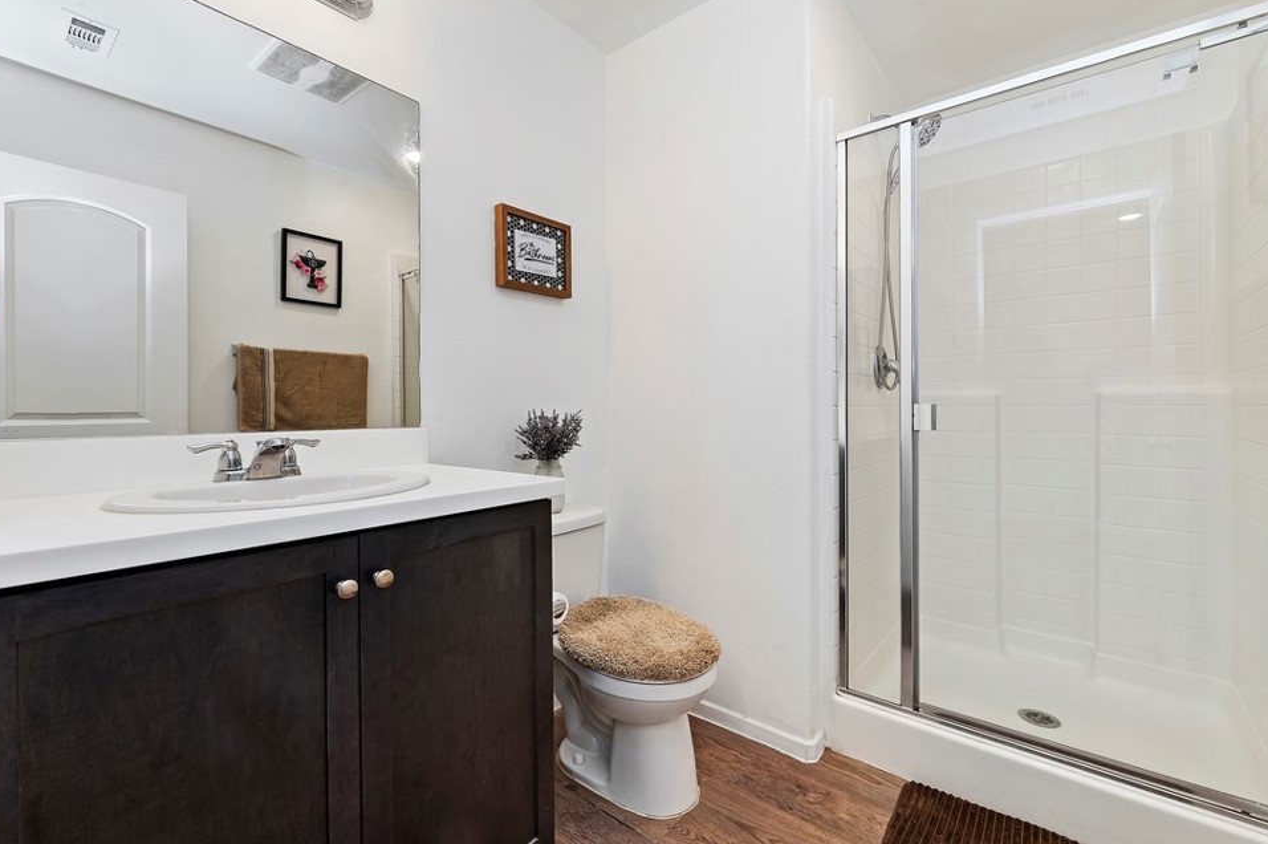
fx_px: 528
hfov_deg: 100.4
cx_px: 623
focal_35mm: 15
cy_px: 425
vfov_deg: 77.2
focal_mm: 14
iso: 500
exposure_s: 1/6
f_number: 10
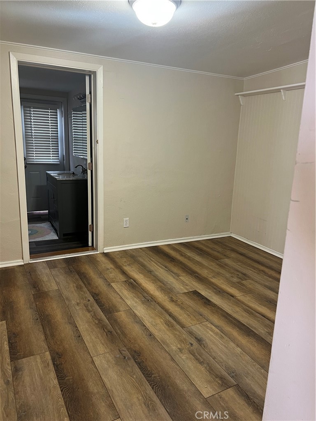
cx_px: 158
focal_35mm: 26
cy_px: 210
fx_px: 316
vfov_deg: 67.3
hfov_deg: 53.1
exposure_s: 1/60
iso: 125
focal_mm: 5.7
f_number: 1.5
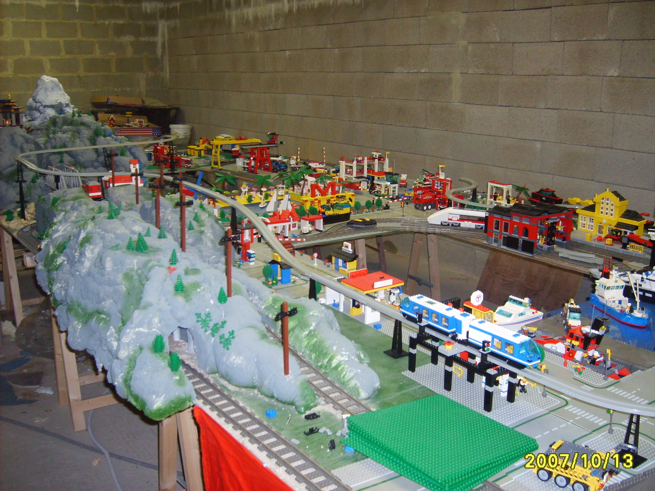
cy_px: 246
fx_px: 662
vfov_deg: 40.7
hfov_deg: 52.6
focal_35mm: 35
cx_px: 328
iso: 140
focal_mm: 5.8
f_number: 2.8
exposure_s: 1/45
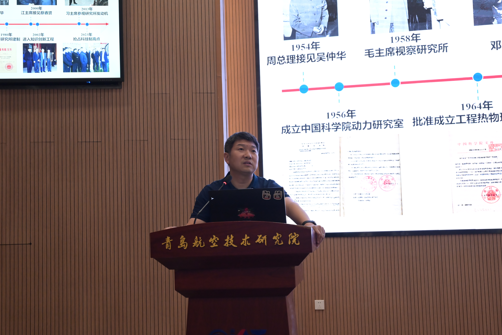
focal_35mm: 50
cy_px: 168
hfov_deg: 39.6
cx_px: 251
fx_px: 697
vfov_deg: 27.0
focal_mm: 50
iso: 2500
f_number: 6.3
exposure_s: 1/100
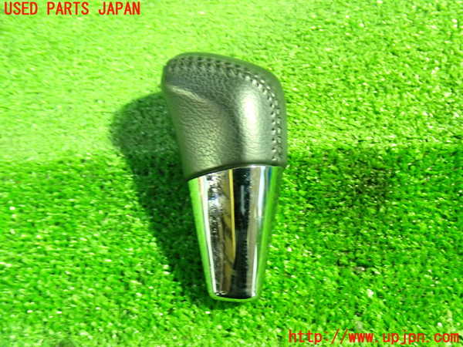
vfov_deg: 39.7
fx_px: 482
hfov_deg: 51.4
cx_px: 232
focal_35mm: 36
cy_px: 174
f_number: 2.5
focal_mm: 6.37
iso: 800
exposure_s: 1/10
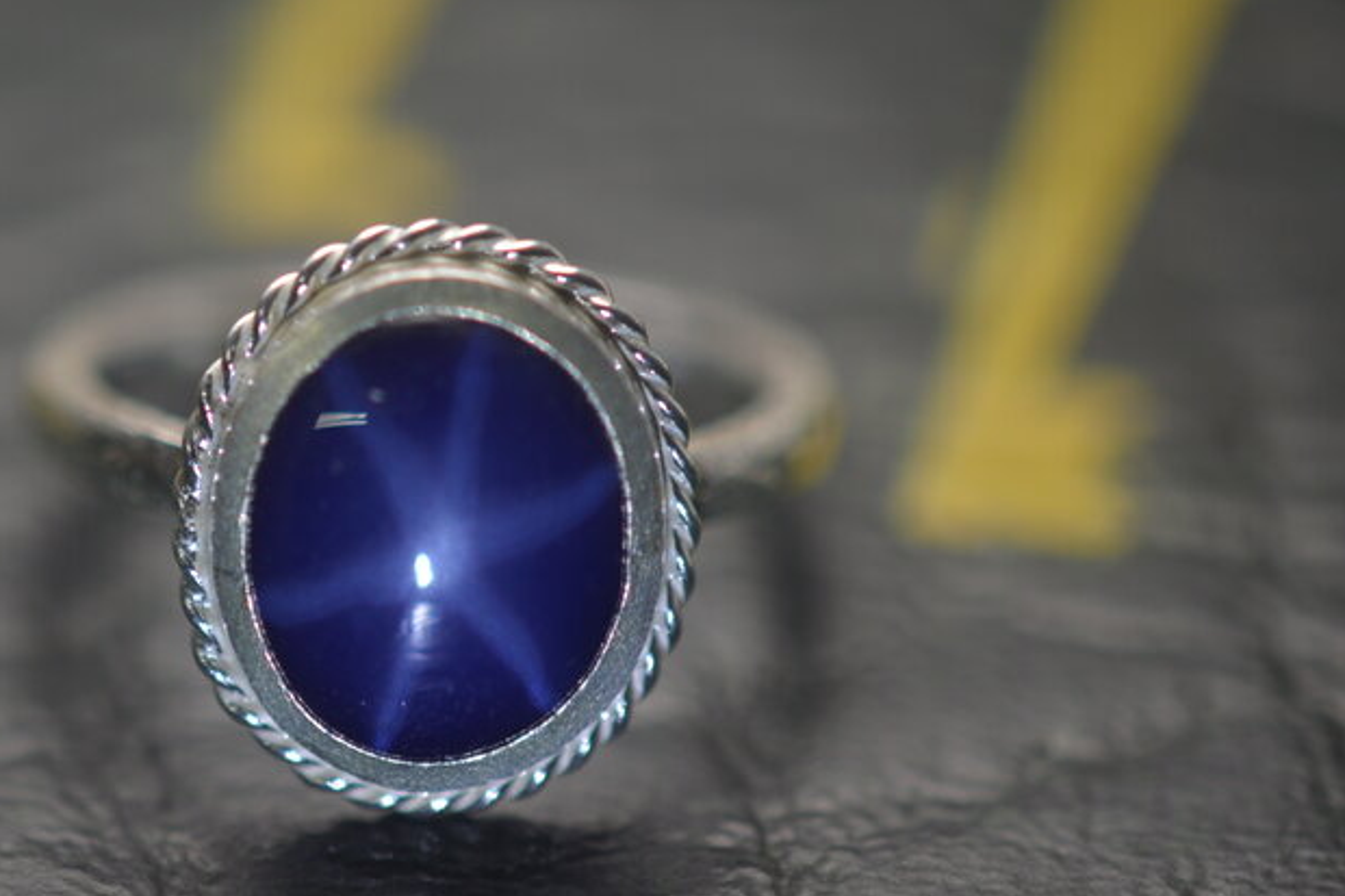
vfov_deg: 6.9
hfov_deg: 10.4
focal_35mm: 198
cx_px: 377
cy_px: 514
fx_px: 7387
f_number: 4.2
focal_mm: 85
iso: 100
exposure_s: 1/125
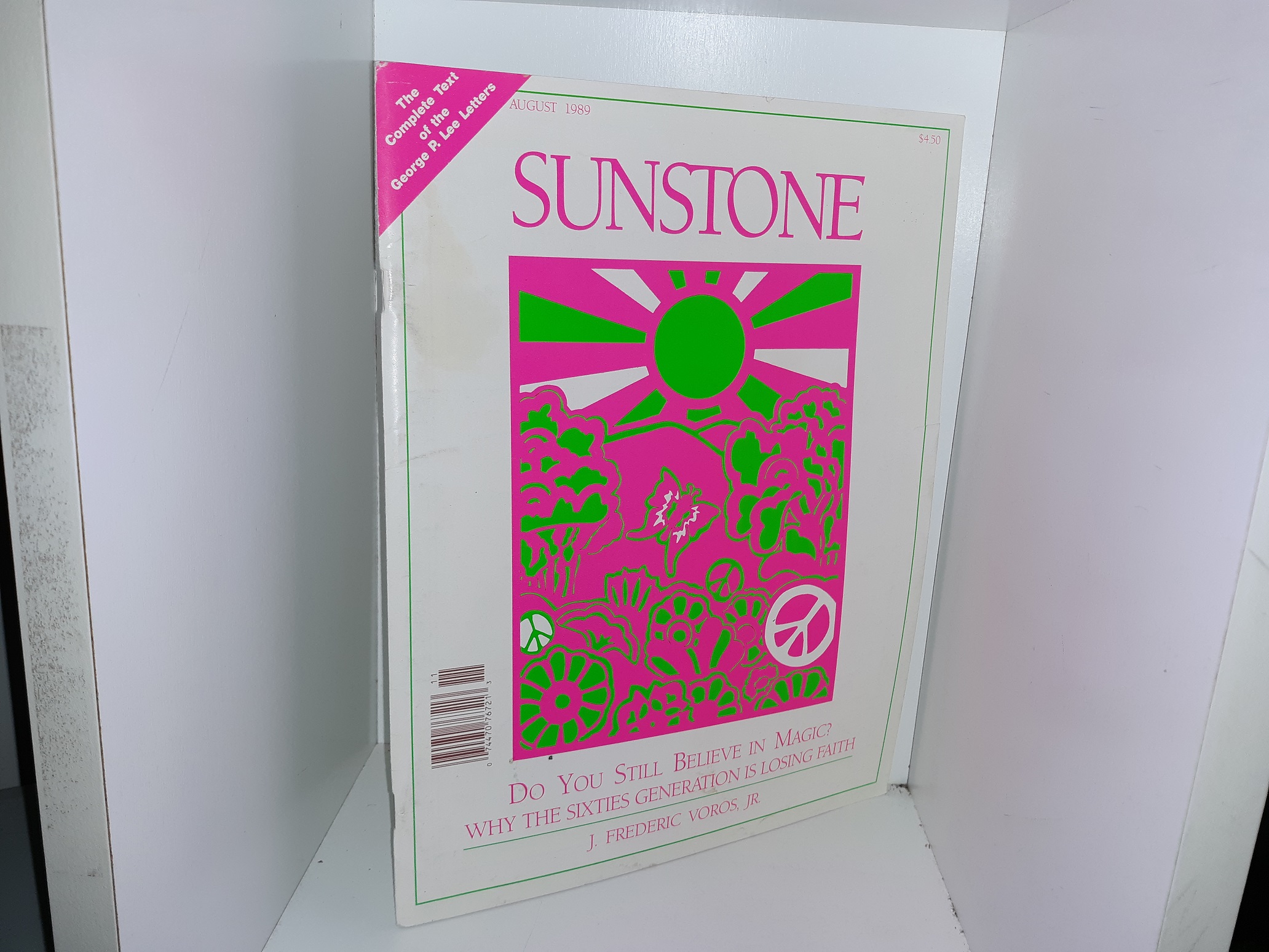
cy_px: 476
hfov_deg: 63.4
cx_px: 634
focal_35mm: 28
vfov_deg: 49.7
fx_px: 1026
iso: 40
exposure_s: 1/133
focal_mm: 3.7
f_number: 1.7
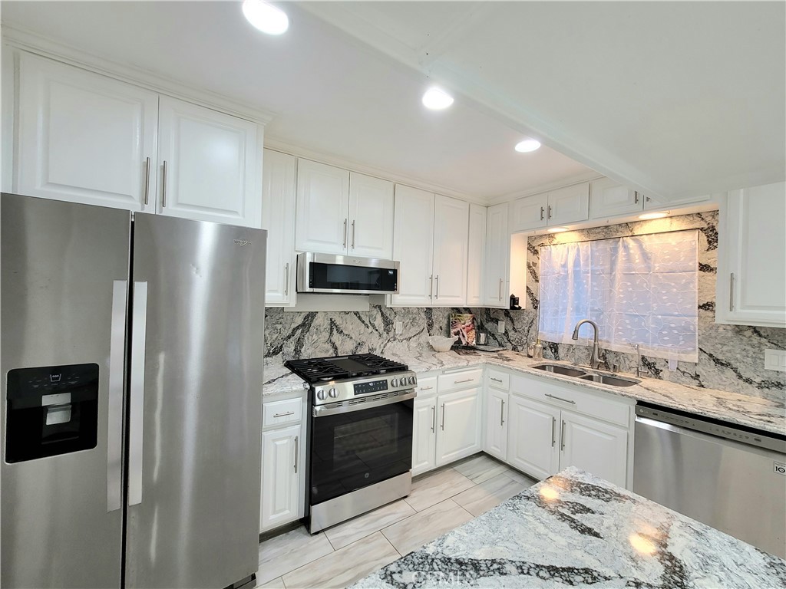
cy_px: 294
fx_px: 295
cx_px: 393
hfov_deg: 106.2
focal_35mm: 13
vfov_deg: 89.9
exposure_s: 1/60.2
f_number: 2.2
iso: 160
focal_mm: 2.2
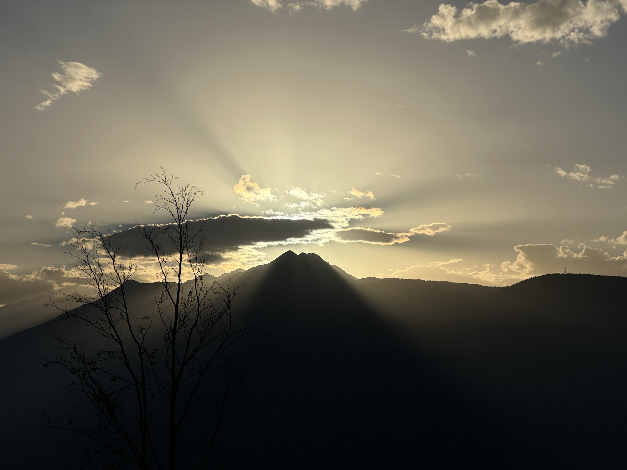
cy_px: 235
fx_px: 1395
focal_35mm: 77
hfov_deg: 25.3
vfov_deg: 19.1
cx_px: 314
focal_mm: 9
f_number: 2.8
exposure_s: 1/7937
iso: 25
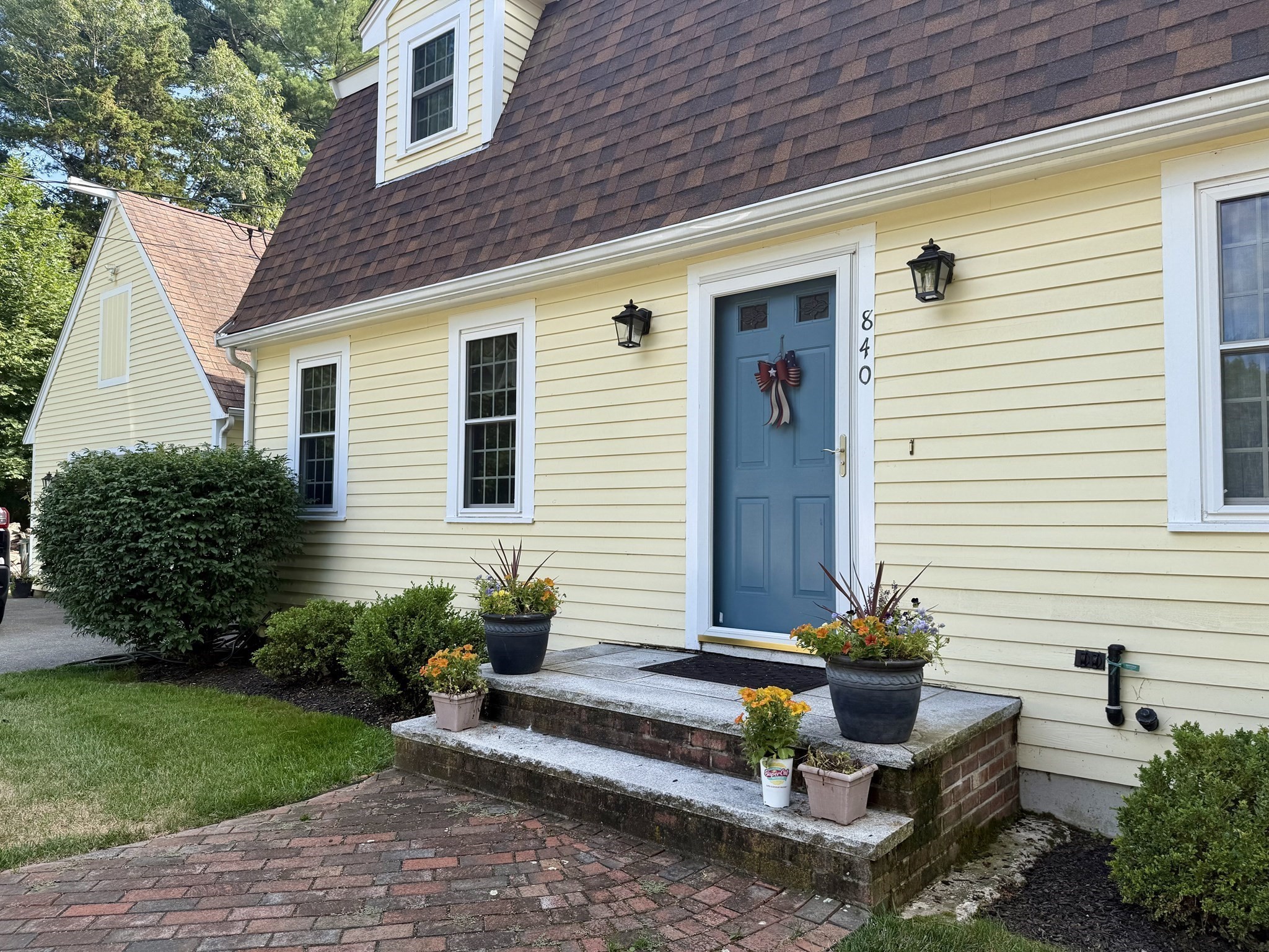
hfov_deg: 71.6
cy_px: 476
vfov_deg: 56.8
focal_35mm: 24
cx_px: 634
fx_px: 880
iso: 80
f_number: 1.78
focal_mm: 6.76
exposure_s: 1/735
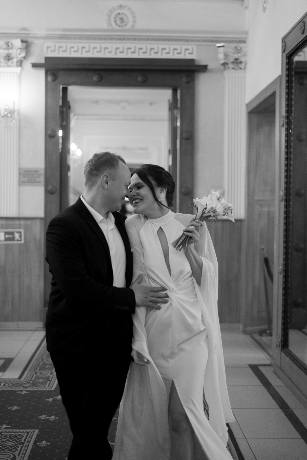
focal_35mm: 50
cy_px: 230
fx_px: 640
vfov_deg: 39.6
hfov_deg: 27.0
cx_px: 154
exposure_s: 1/320
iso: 800
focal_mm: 50
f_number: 1.8
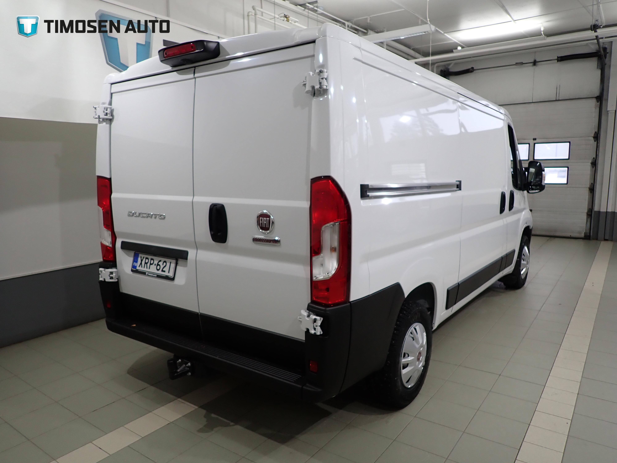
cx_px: 308
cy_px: 232
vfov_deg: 54.9
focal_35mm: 25
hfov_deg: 69.4
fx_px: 446
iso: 160
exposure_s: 1/125
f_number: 2
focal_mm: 4.5
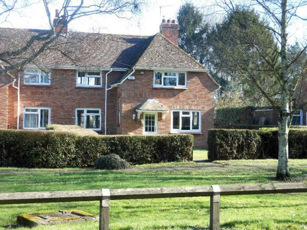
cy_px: 115
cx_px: 154
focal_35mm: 66
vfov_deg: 22.2
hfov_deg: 29.4
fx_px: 585
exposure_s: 1/100
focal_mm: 11.7
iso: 80
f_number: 4.3
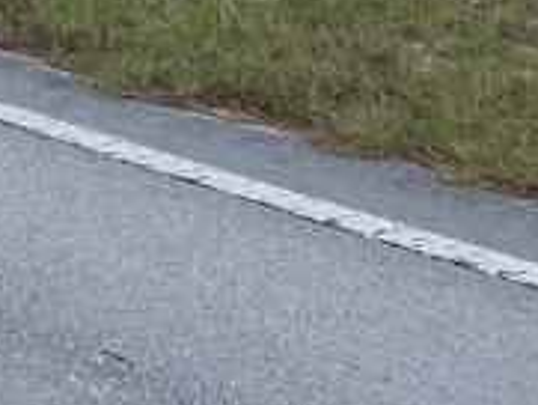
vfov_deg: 9.0
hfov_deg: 10.4
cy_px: -596
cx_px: -972
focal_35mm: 147
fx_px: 2286
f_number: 1.6
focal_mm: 4.2
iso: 32
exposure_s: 1/4292
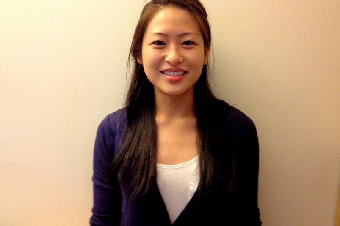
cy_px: 102
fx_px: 349
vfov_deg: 35.9
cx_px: 172
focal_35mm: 37
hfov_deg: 51.9
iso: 320
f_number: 2.4
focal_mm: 4.28
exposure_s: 1/20
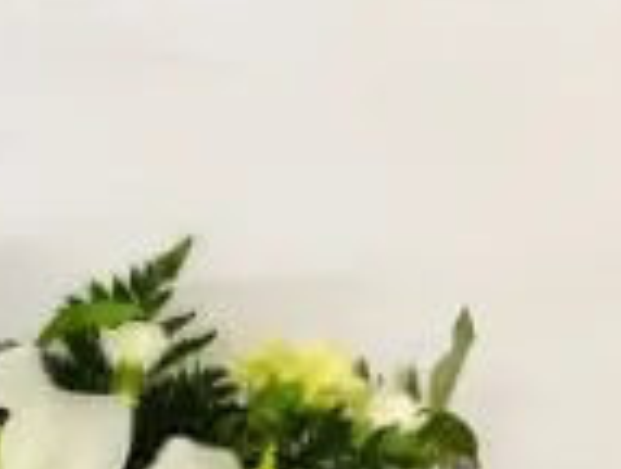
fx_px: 3129
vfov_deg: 8.4
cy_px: 738
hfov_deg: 10.9
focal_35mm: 174
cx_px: -308
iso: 80
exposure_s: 1/50
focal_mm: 6
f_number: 2.4
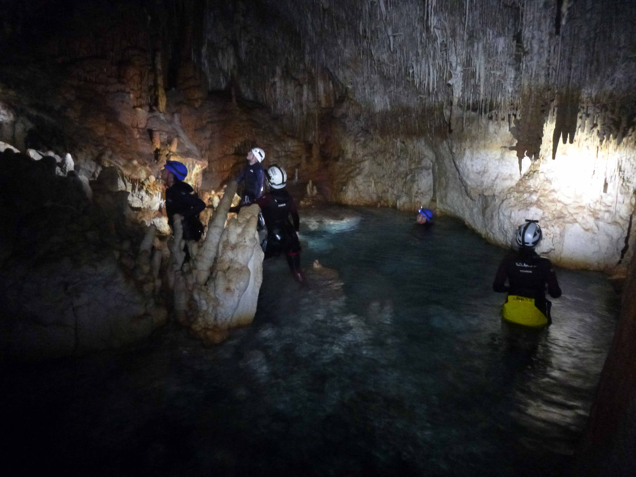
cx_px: 318
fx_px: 459
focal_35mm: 25
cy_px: 238
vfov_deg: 54.9
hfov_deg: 69.4
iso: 800
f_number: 3.9
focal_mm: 4.5
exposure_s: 1/4
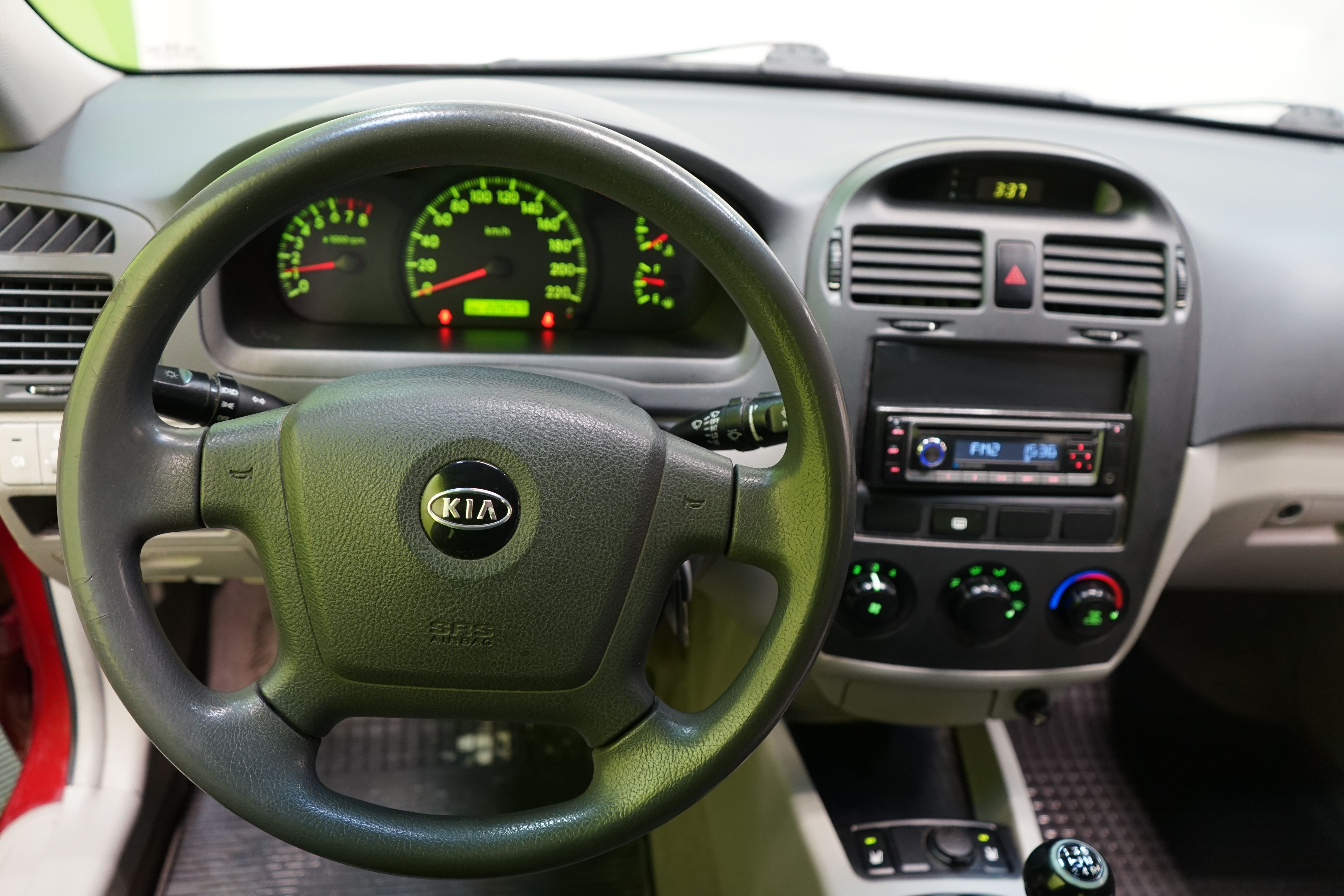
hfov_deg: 65.5
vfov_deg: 46.4
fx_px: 1045
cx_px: 672
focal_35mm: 28
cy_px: 448
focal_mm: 28
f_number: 3.5
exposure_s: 1/30
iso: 1000
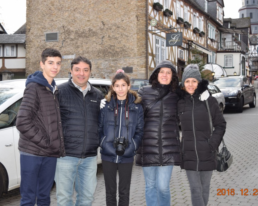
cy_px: 103
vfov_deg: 31.5
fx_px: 367
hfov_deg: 38.8
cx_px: 134
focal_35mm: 48
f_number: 5
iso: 280
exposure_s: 1/200
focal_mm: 28
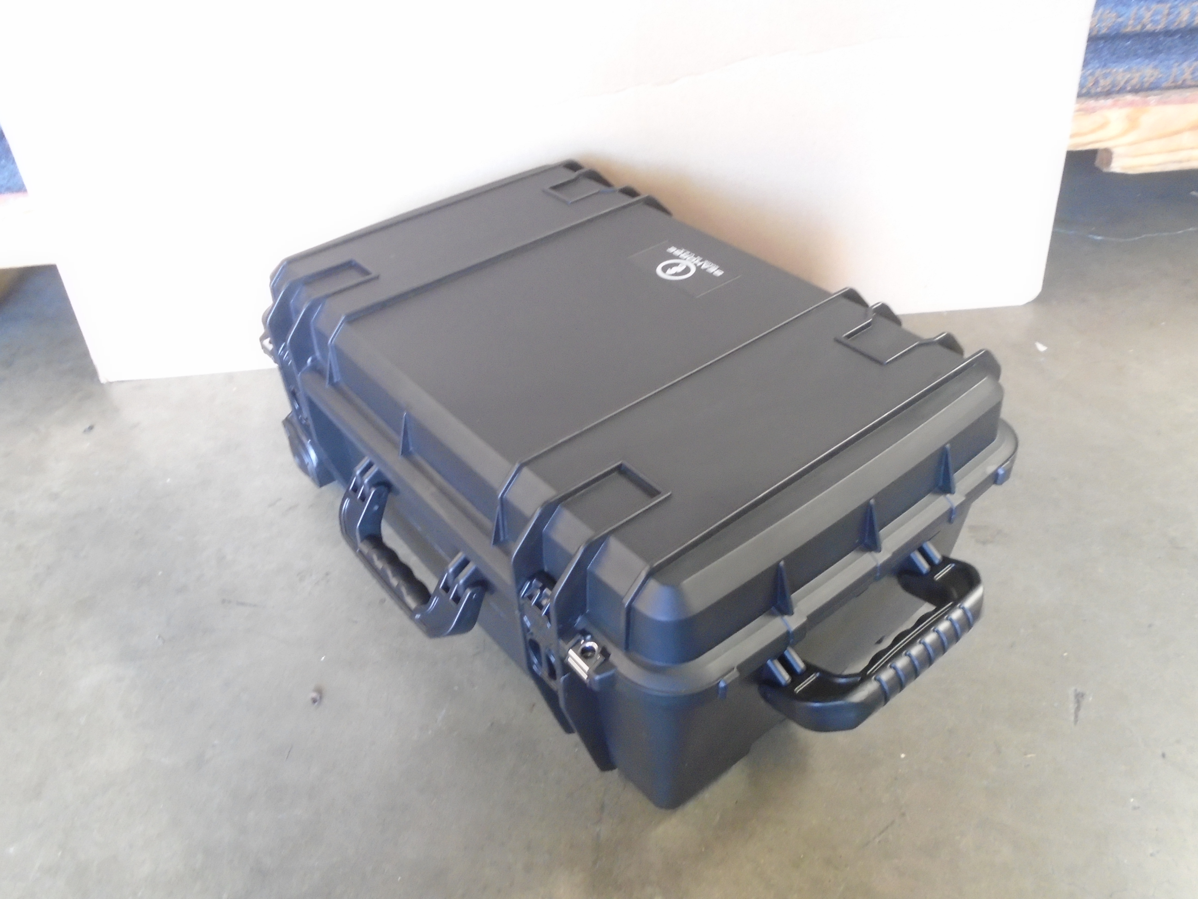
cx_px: 599
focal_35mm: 26
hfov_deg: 67.3
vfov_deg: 53.1
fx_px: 900
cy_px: 450
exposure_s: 1/8
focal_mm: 4.6
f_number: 3.2
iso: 400
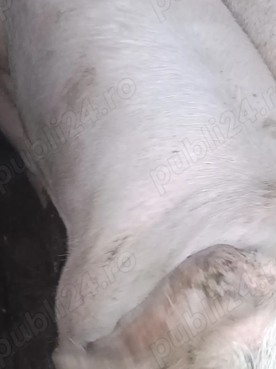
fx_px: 627
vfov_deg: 32.7
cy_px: 169
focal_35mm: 59
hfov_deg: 23.4
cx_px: 300
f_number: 1.7
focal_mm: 5.31
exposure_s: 1/25
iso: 2011
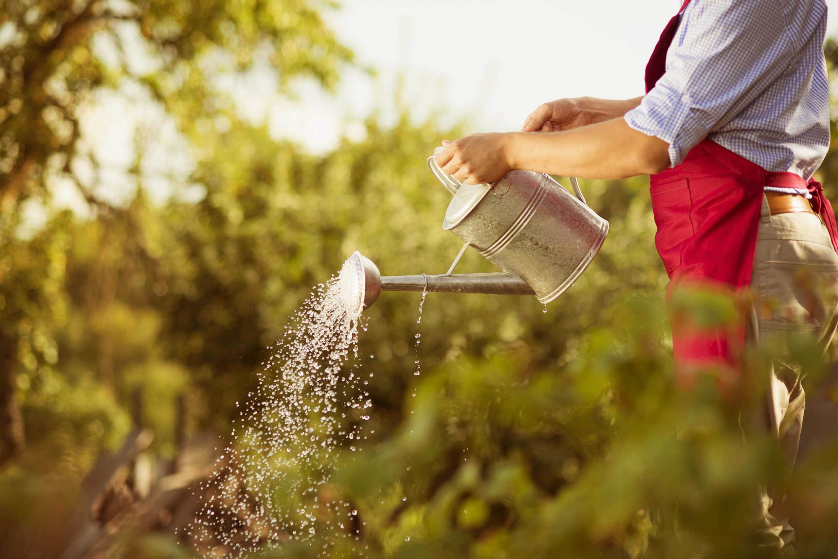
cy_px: 280
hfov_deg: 23.9
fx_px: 1979
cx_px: 419
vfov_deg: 16.1
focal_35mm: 85
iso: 100
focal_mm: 85
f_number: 2.5
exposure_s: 1/1250
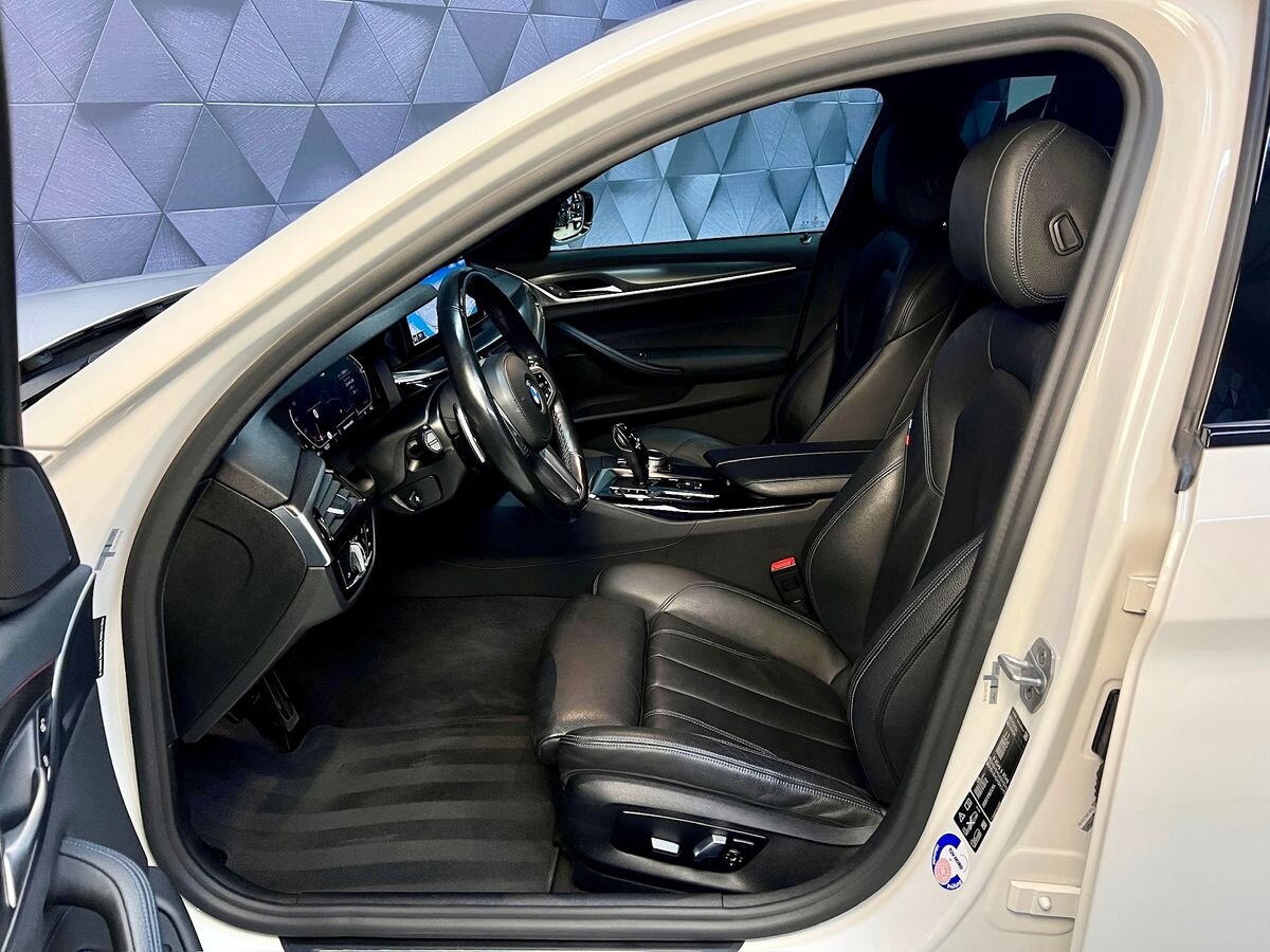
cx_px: 635
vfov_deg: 53.1
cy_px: 476
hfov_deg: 67.3
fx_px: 954
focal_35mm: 26
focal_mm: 5.7
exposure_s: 1/88
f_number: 1.5
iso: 125
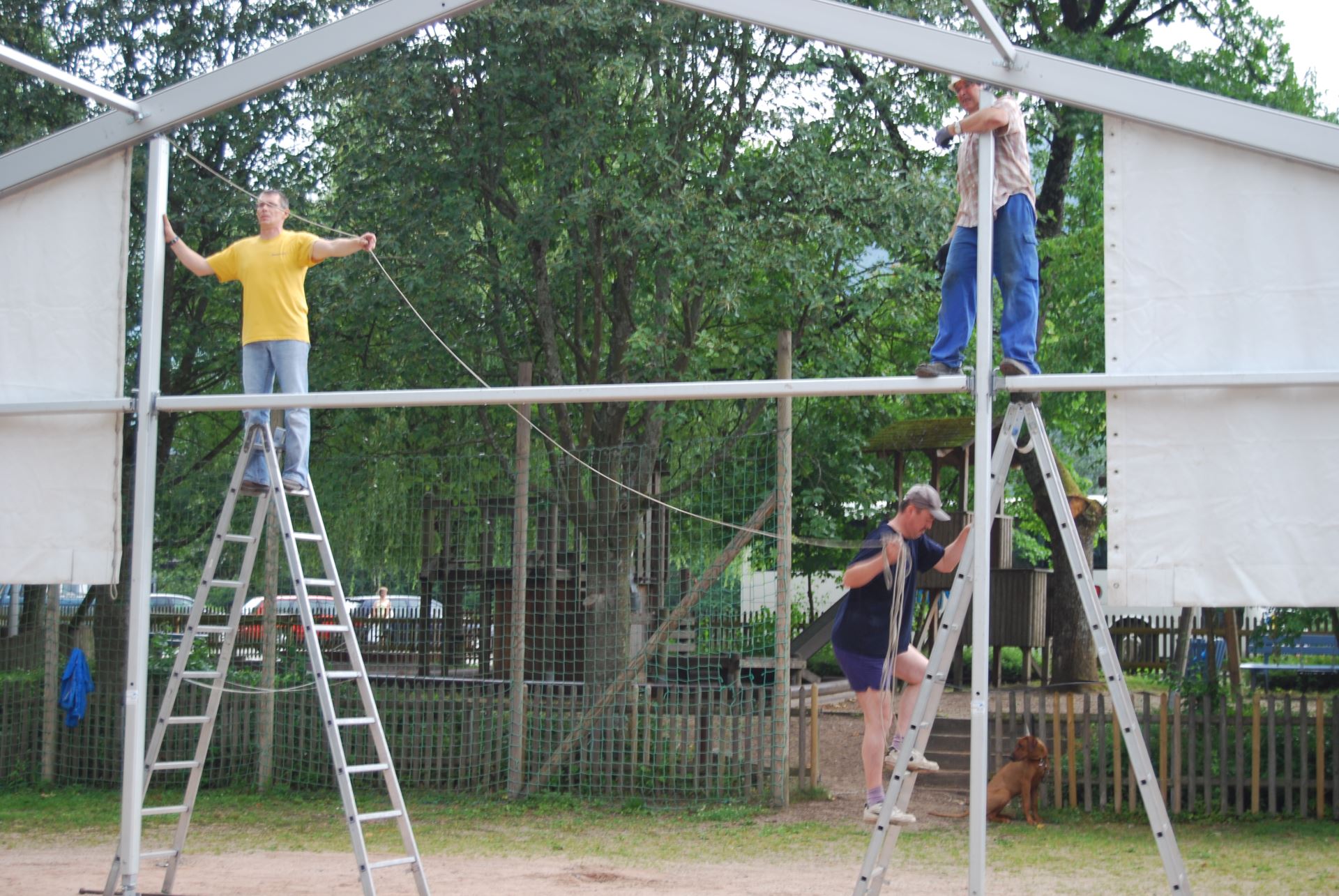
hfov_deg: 29.8
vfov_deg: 20.2
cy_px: 448
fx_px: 2513
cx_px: 670
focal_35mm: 68
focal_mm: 45
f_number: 5.3
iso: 200
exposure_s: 1/30
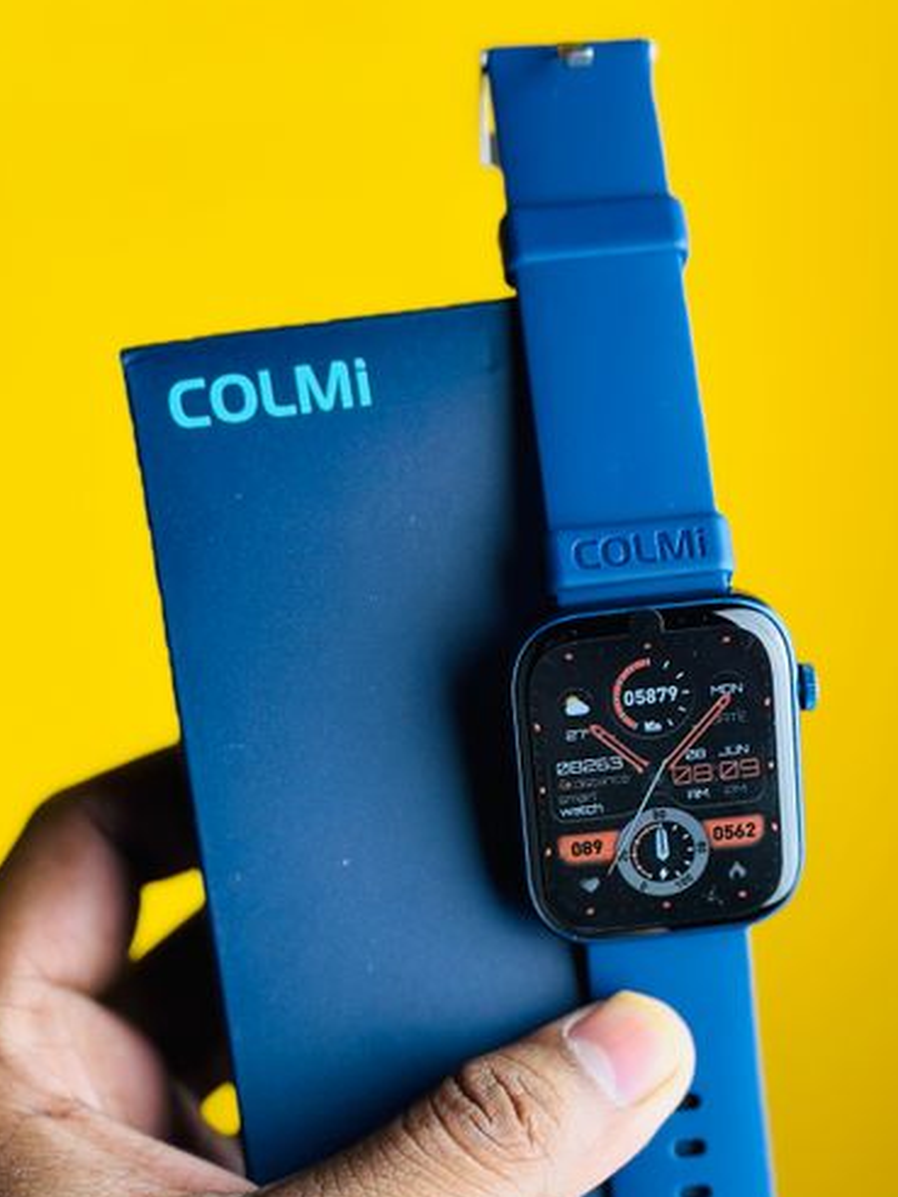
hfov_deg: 18.9
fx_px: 2698
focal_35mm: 78
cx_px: 509
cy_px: 959
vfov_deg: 24.6
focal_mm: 6.86
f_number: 1.78
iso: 100
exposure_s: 1/100
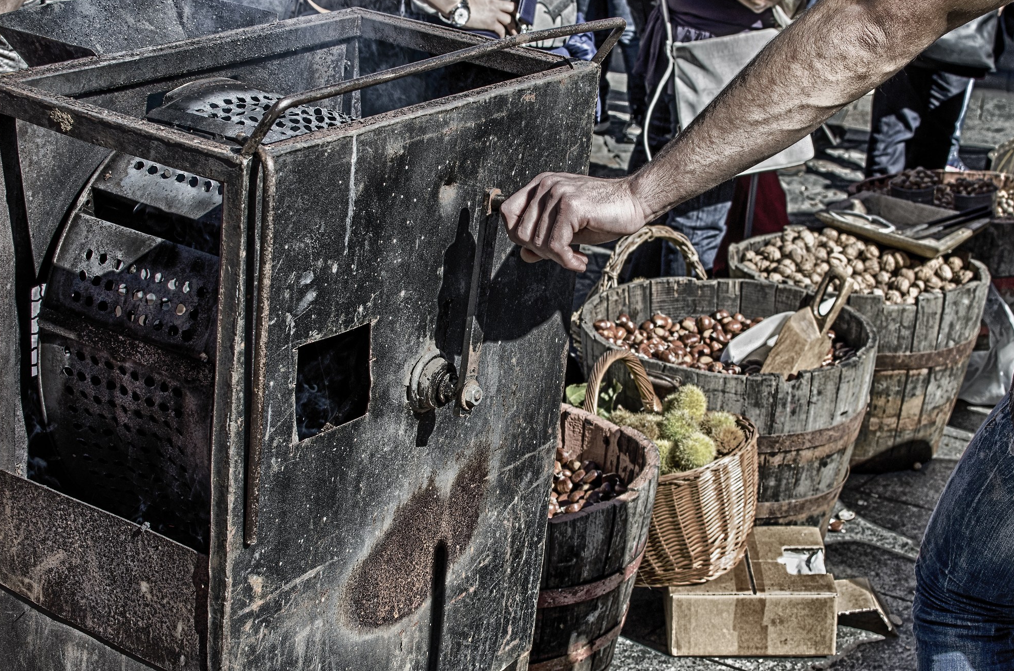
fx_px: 1788
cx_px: 502
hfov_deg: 31.7
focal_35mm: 64
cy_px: 311
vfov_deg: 21.3
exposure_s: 1/250
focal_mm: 35
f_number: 7.1
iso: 100
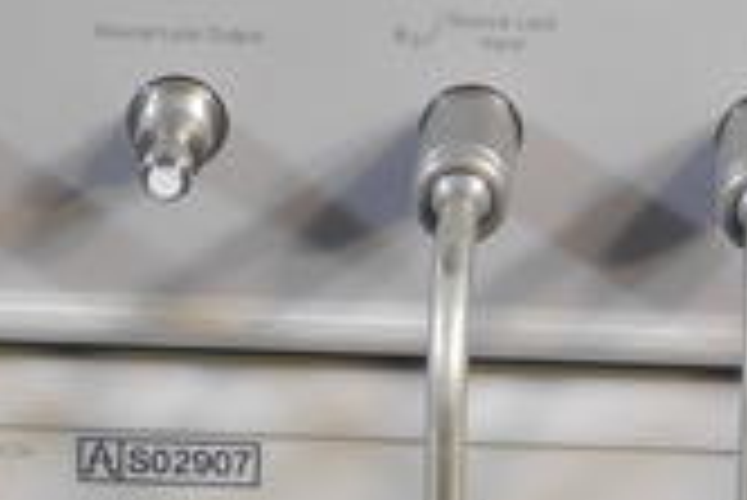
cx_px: -122
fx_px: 8411
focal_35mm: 405
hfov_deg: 5.1
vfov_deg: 3.4
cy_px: 527
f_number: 14
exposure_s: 1/2.5
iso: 800
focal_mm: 81
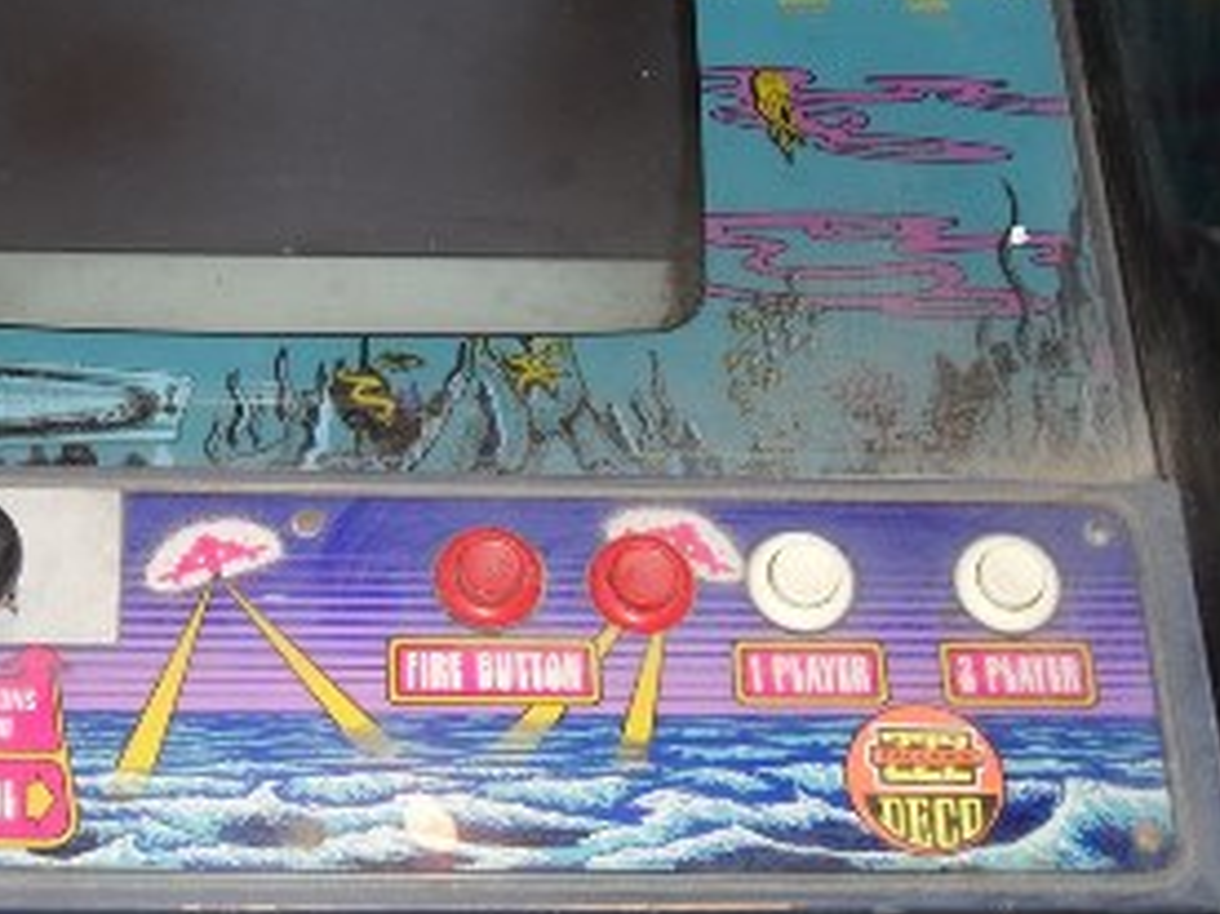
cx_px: 311
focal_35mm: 75
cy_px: 404
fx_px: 2642
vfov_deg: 19.6
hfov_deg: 25.7
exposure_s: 1/45
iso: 200
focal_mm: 8.2
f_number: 3.8
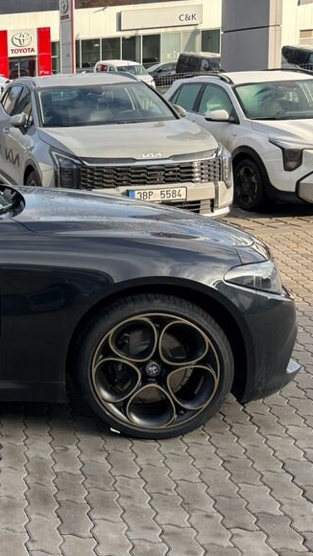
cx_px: -164
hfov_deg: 20.3
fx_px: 738
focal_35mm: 50
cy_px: 208
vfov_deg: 41.0
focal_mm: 5.96
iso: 50
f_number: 1.6
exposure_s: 1/1217
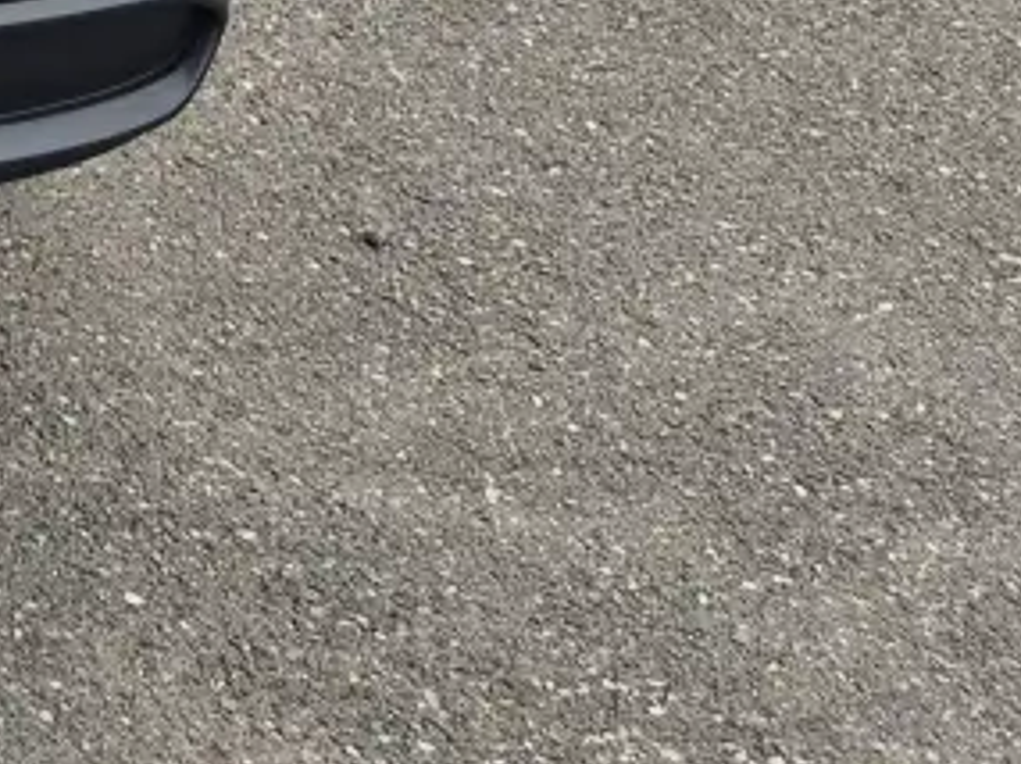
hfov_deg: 13.5
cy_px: -1003
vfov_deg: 11.0
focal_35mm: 116
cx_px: -1260
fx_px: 3419
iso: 25
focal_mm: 5.4
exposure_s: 1/246
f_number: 1.8
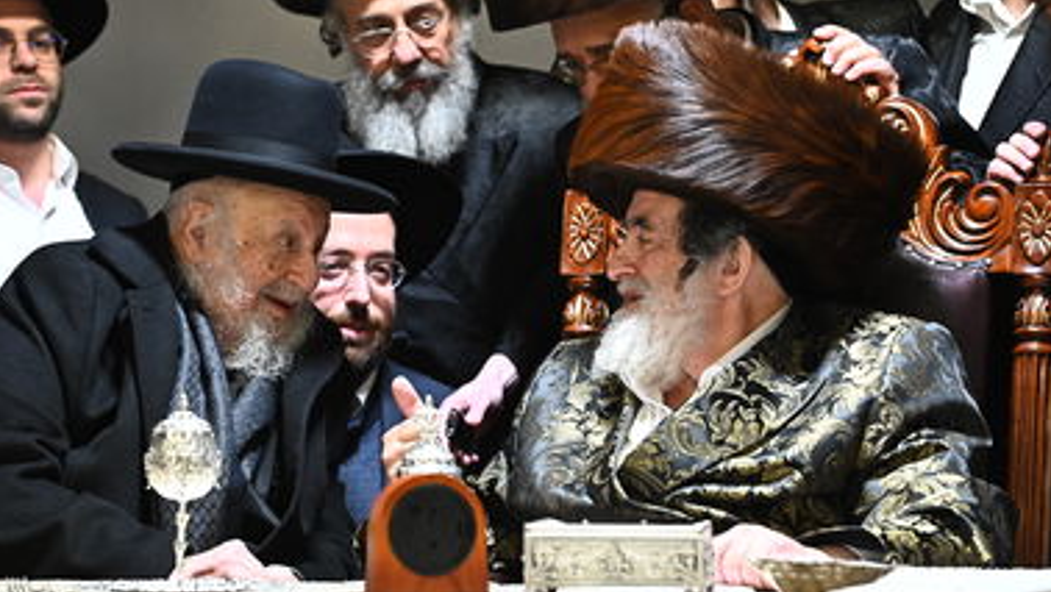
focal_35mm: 177
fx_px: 4935
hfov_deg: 12.2
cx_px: 503
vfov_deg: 6.9
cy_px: 278
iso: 3200
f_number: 6.3
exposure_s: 1/200
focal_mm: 160
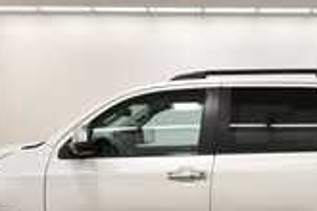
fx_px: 405
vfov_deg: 27.9
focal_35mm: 46
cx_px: 221
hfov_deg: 42.0
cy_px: 199
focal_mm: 13
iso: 640
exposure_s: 1/250
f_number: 4.8
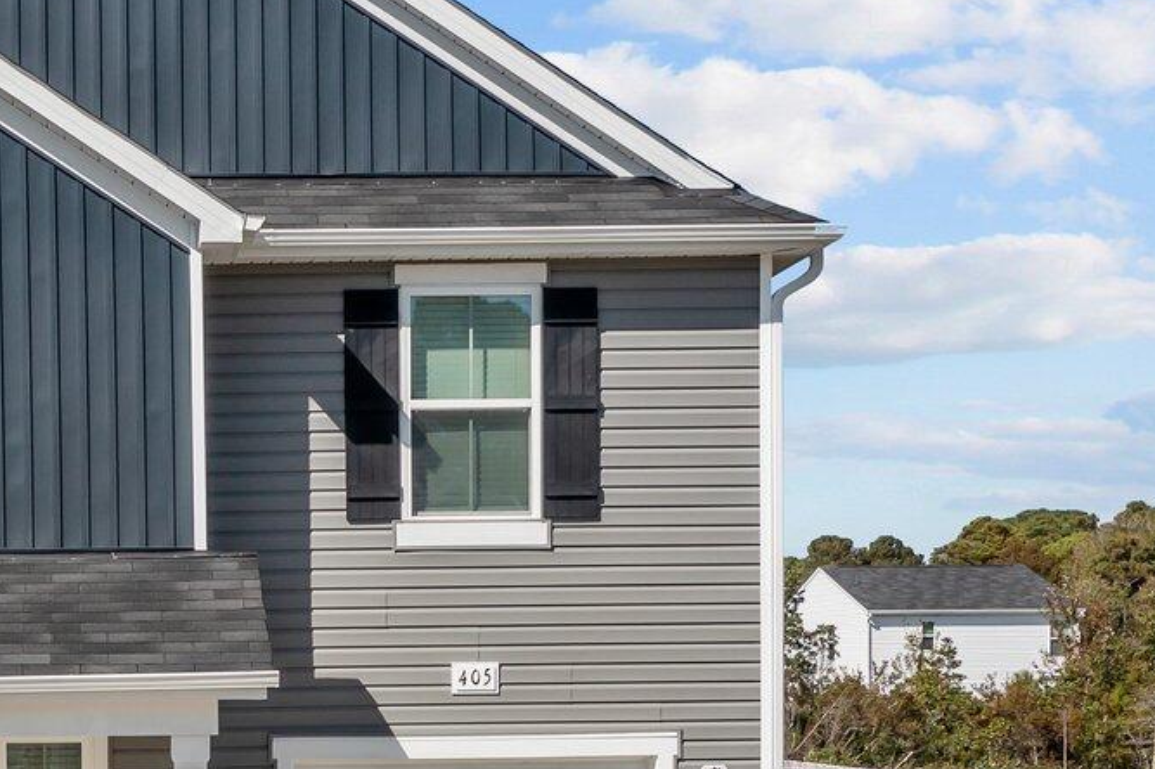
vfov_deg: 15.5
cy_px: 831
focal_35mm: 86
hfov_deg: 23.0
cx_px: 94
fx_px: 2758
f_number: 4.5
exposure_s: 1/160
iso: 100
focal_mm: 10.26
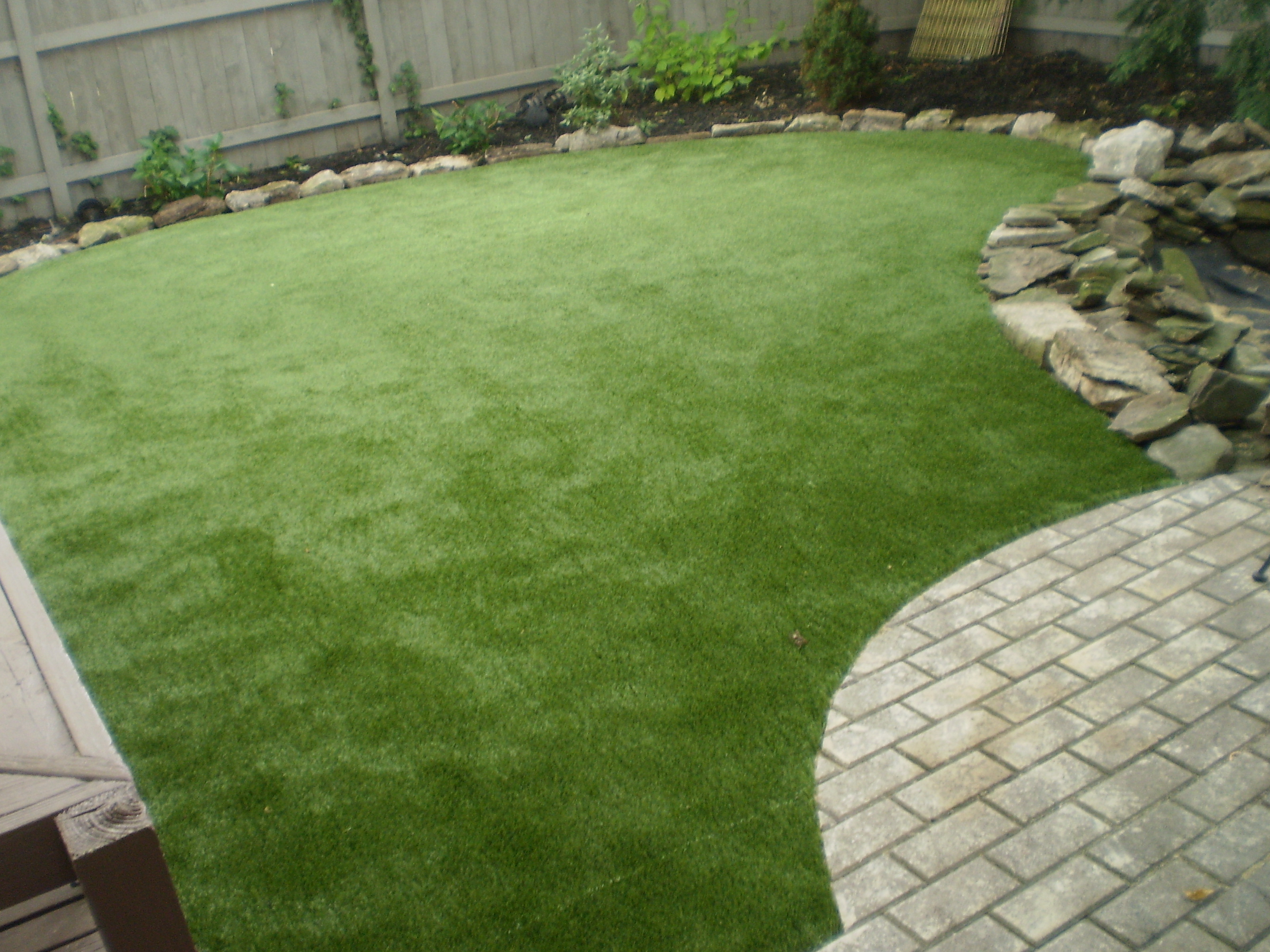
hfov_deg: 50.1
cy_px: 476
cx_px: 624
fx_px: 1357
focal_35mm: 37
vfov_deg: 38.7
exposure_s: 1/10
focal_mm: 6.3
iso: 125
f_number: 3.1
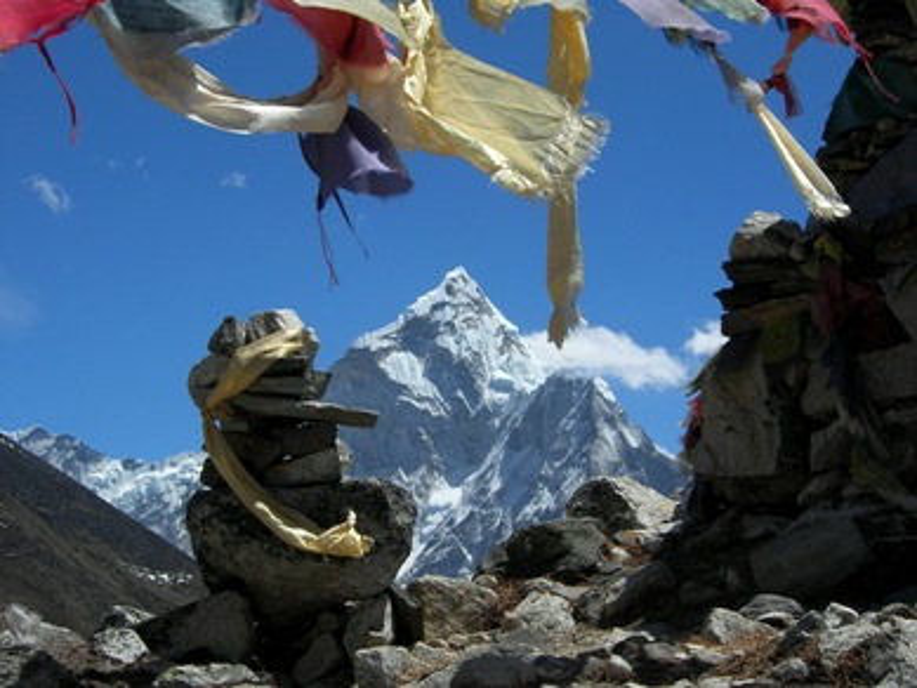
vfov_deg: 18.0
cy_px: 344
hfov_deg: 23.8
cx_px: 458
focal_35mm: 82
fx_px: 2173
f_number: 6.8
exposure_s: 1/473
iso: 64
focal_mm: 17
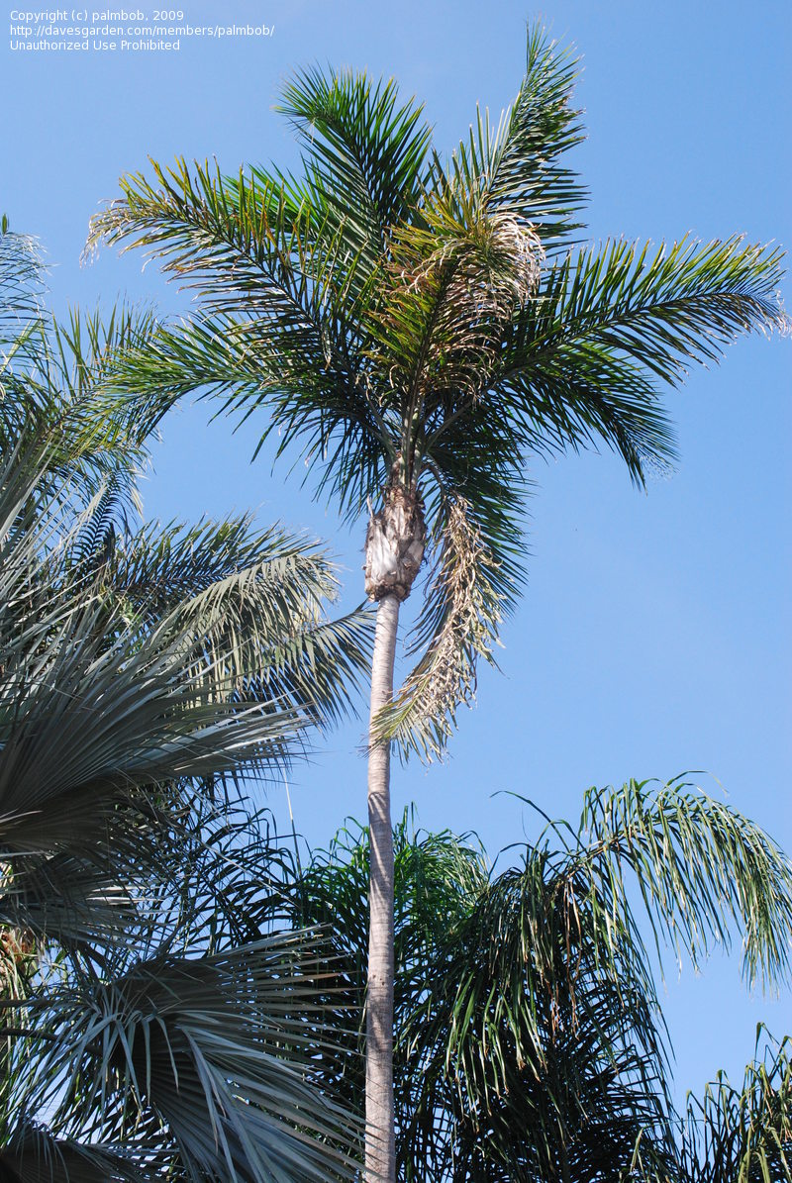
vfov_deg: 36.8
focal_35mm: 54
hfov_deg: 25.1
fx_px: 1777
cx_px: 396
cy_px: 592
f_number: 9
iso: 400
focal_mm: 36
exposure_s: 1/320
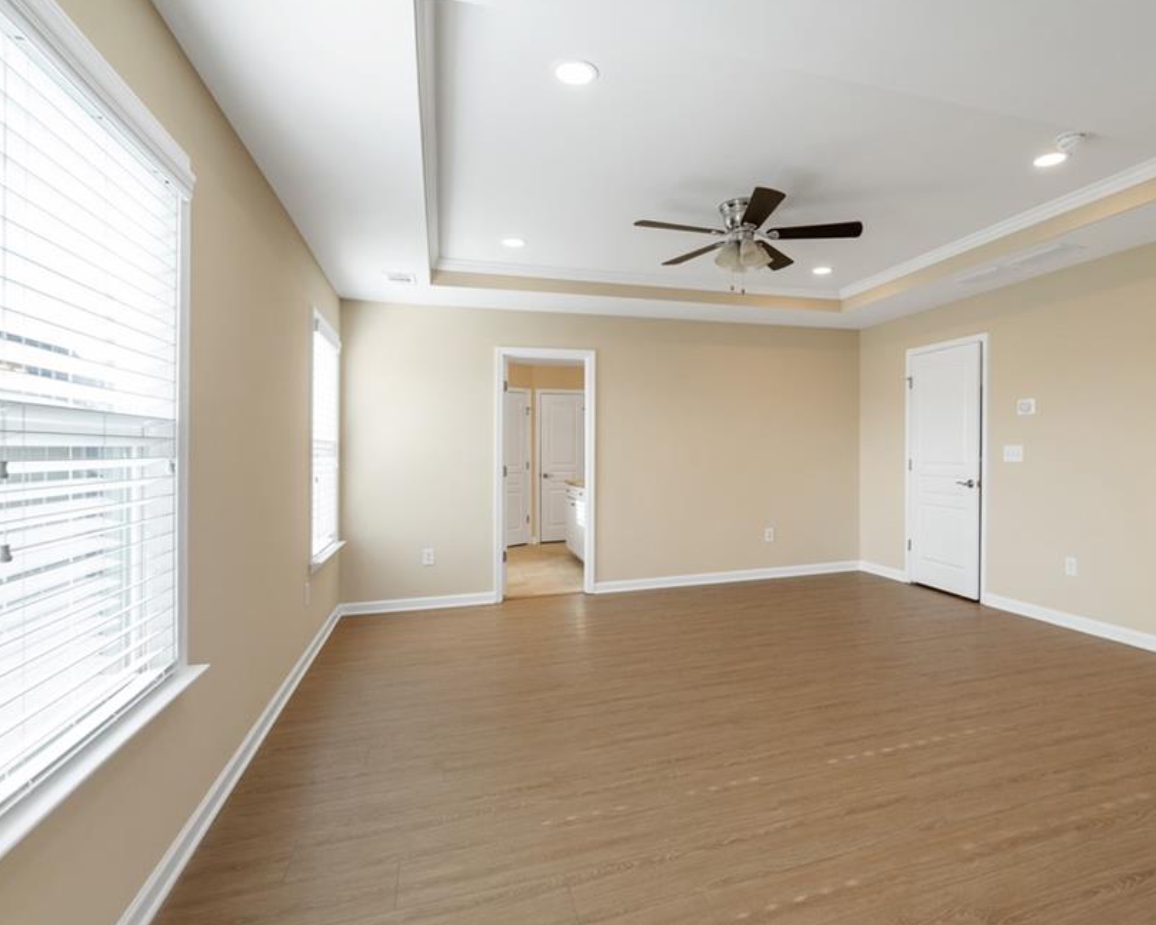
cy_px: 457
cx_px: 679
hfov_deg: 82.5
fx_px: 650
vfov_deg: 70.8
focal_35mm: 19
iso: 1250
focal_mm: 16
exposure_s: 1/100
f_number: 6.3
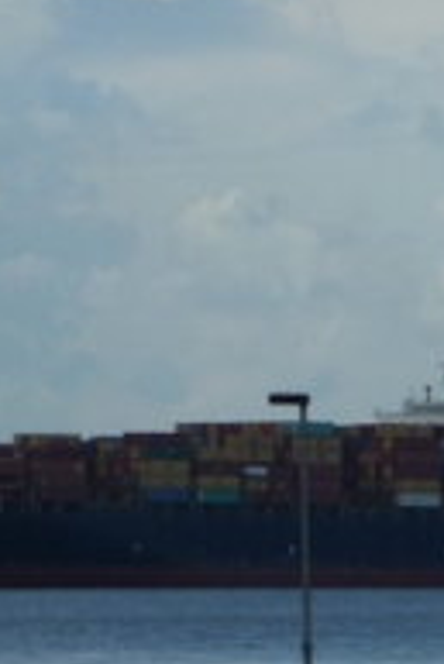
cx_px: 289
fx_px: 11135
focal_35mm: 603
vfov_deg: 3.4
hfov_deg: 2.3
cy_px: 423
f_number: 4.9
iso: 100
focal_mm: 47
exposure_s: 1/1000
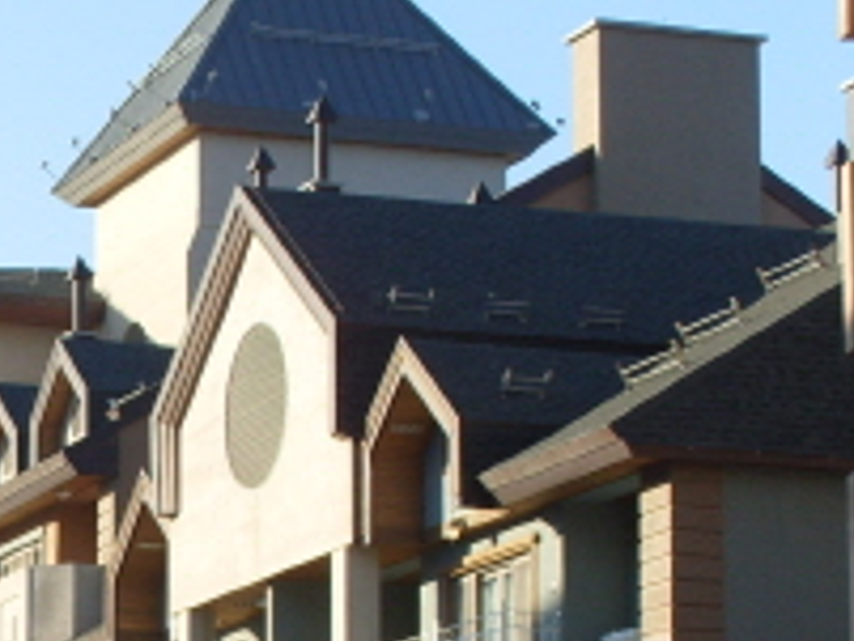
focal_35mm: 159
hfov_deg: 11.8
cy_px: 845
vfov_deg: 9.2
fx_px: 3925
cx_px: -497
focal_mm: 11.1
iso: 80
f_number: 5.2
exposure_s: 1/250
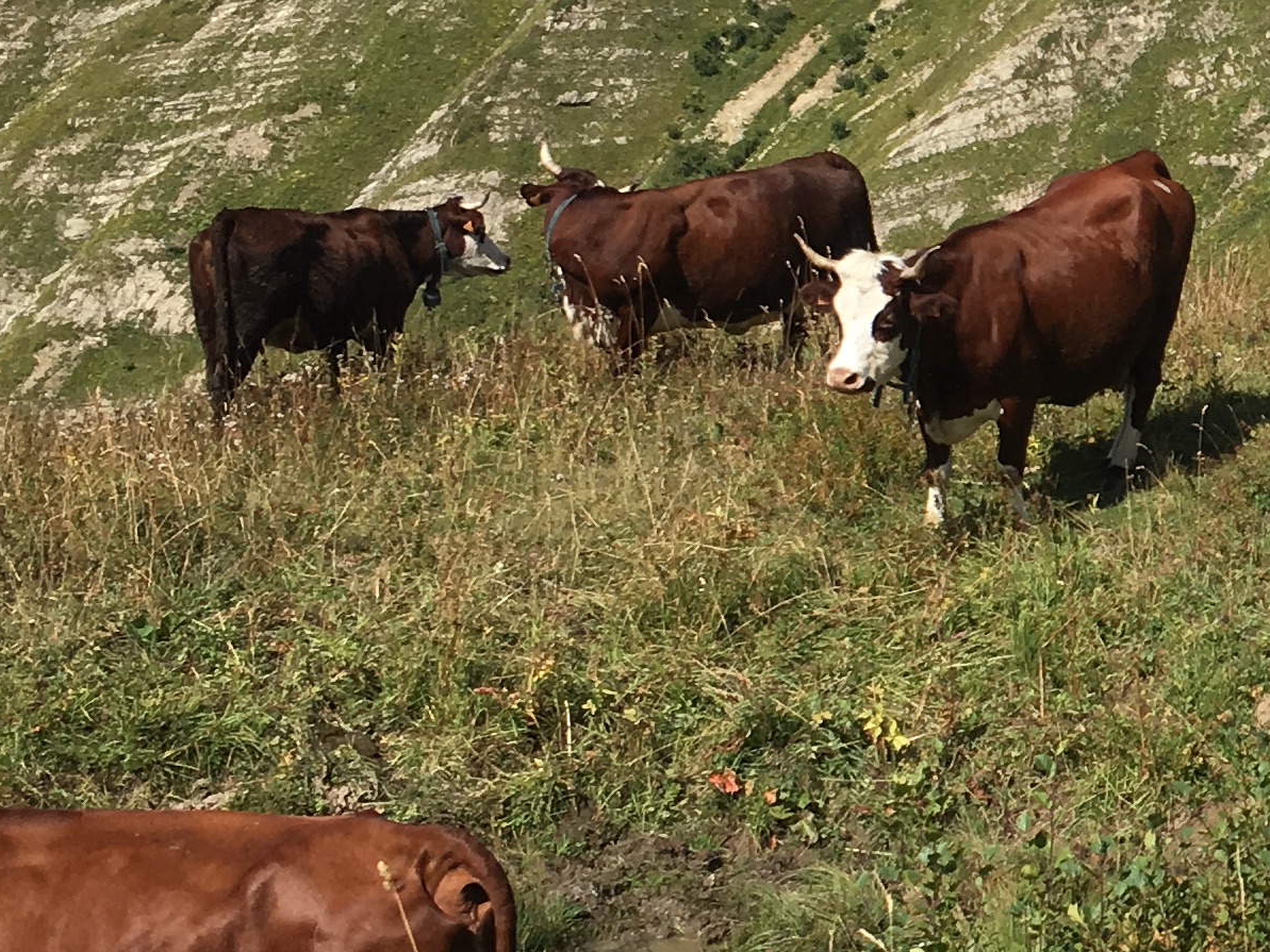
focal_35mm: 98
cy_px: 416
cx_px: 1613
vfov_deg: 15.1
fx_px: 3596
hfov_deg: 18.7
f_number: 2.2
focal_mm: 4.15
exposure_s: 1/1350
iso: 25
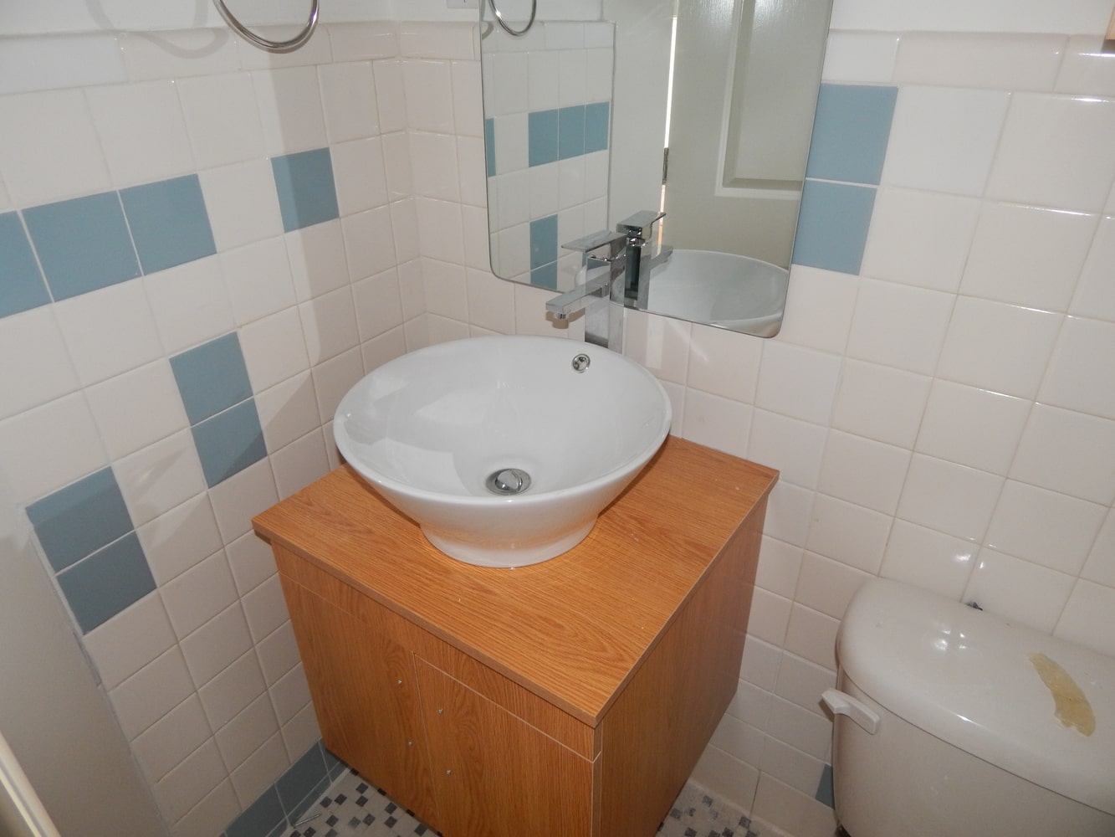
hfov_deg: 73.9
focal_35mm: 23
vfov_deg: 58.9
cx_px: 558
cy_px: 418
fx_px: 741
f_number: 3
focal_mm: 4
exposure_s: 1/30
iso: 200
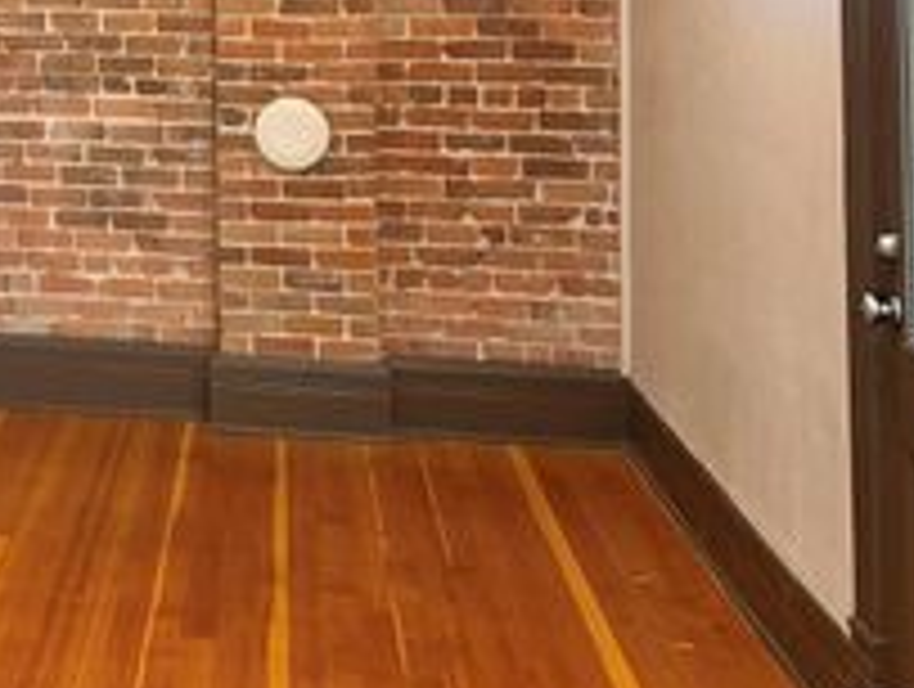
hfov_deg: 29.8
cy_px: -101
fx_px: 1561
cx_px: -54
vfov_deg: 23.1
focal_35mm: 59
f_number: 1.78
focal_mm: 6.76
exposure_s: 1/60
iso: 400
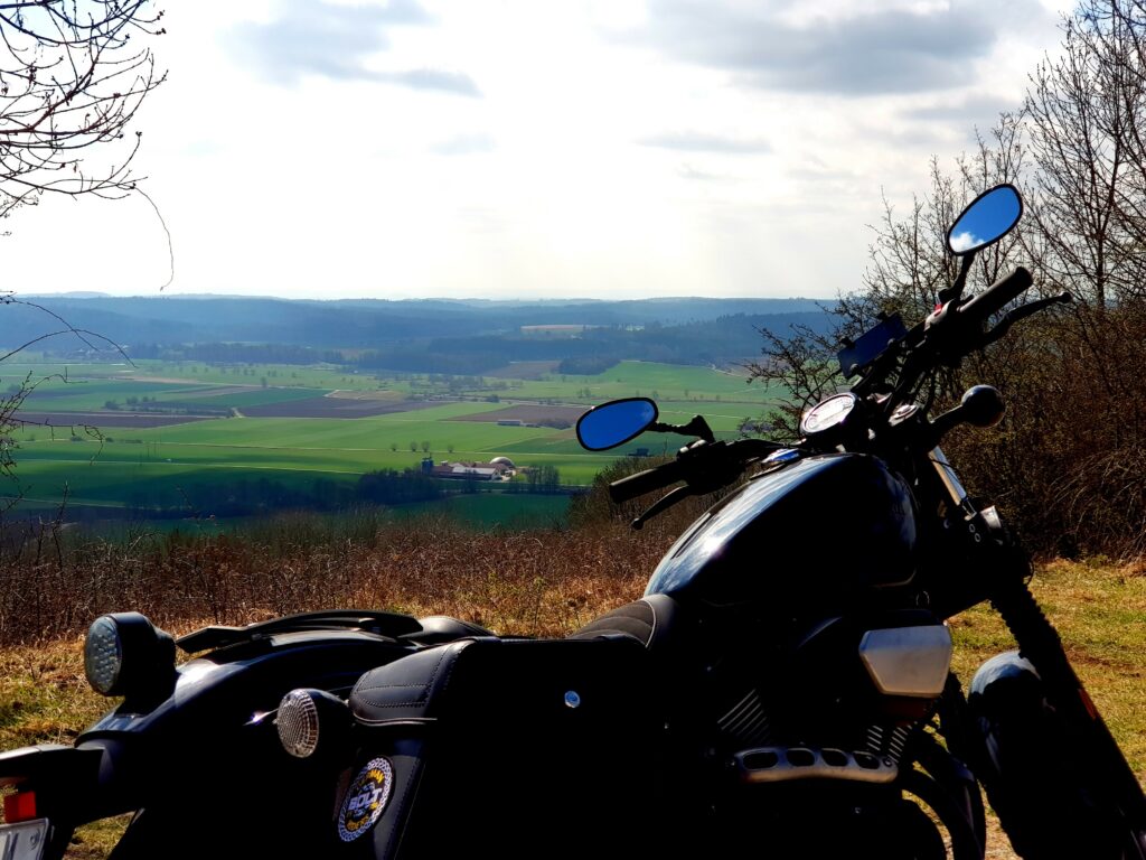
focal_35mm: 52
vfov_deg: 28.0
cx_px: 573
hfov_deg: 36.8
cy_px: 430
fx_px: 1722
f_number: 2.4
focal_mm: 6
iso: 25
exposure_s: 1/1596
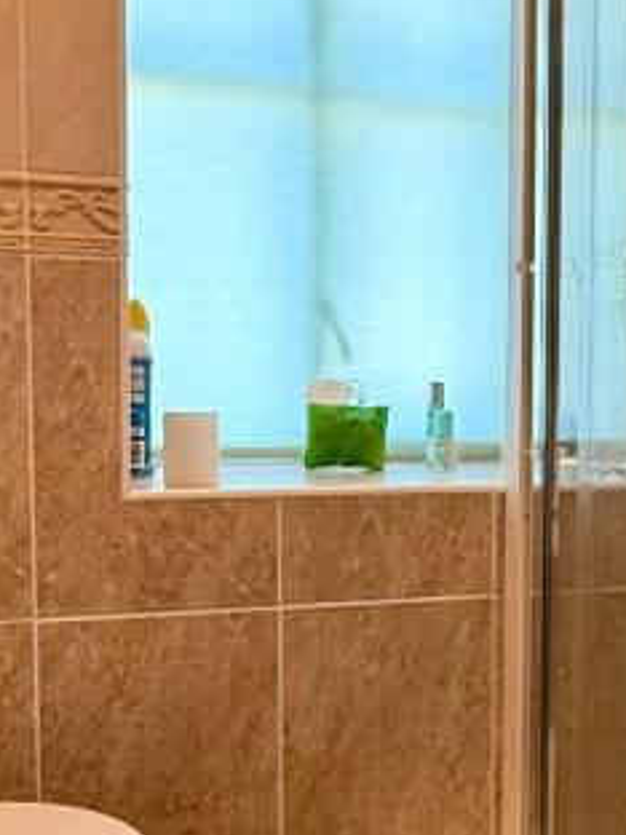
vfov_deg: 41.1
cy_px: 492
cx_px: 316
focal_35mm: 46
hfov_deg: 31.5
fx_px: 1109
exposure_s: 1/100
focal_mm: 2.22
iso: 160
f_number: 2.2
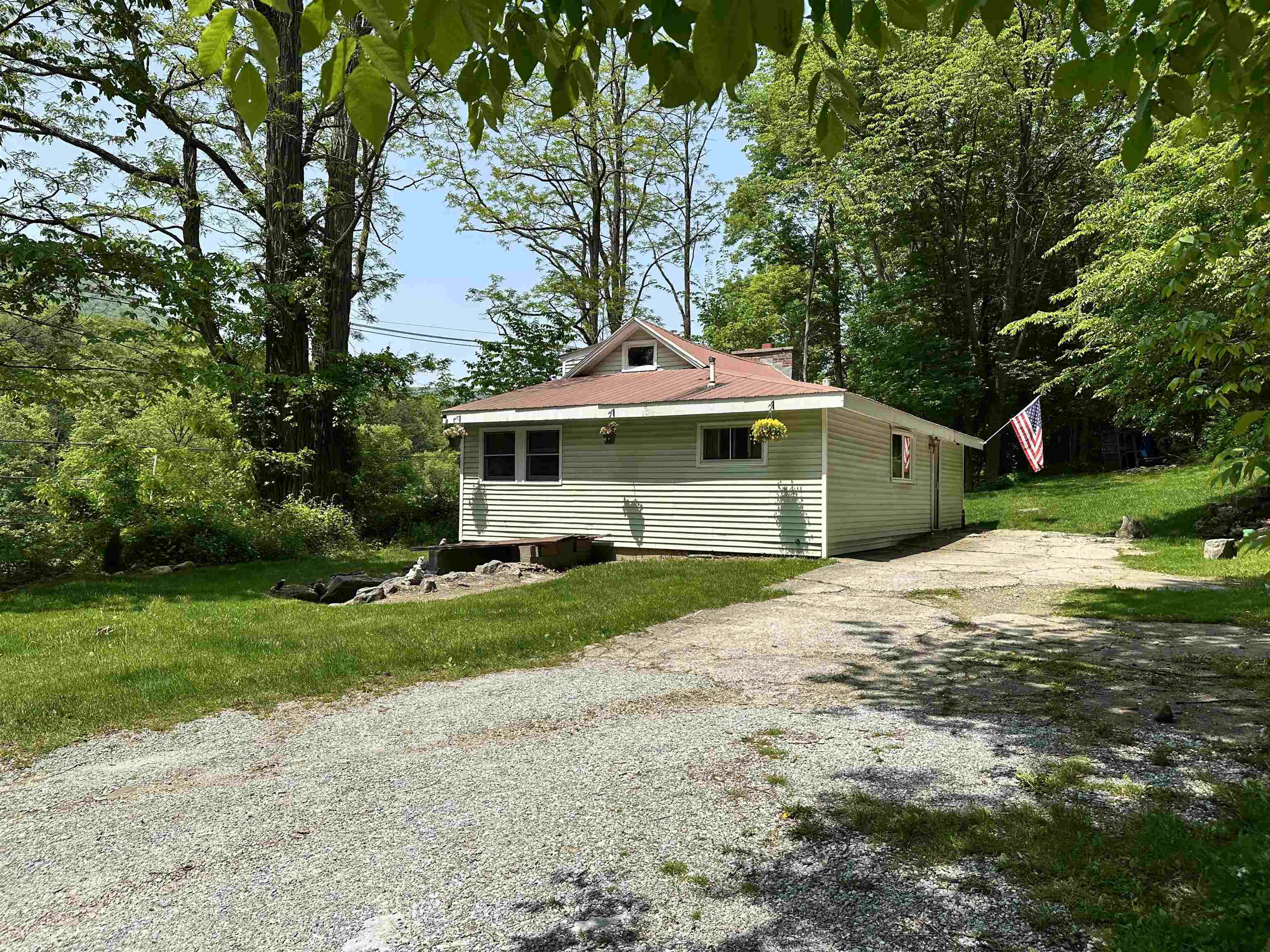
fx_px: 881
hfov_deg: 71.6
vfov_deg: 56.8
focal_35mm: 24
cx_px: 635
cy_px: 476
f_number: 1.78
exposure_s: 1/4348
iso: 80
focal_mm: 6.86
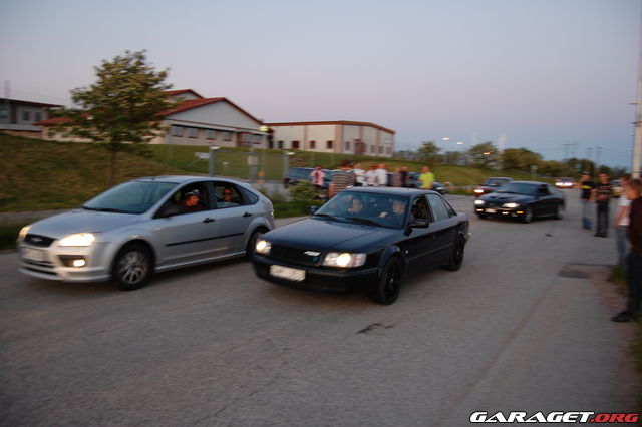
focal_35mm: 27
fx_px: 481
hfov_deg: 67.4
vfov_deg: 47.9
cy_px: 214
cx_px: 321
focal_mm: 18
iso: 400
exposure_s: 1/40
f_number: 3.5
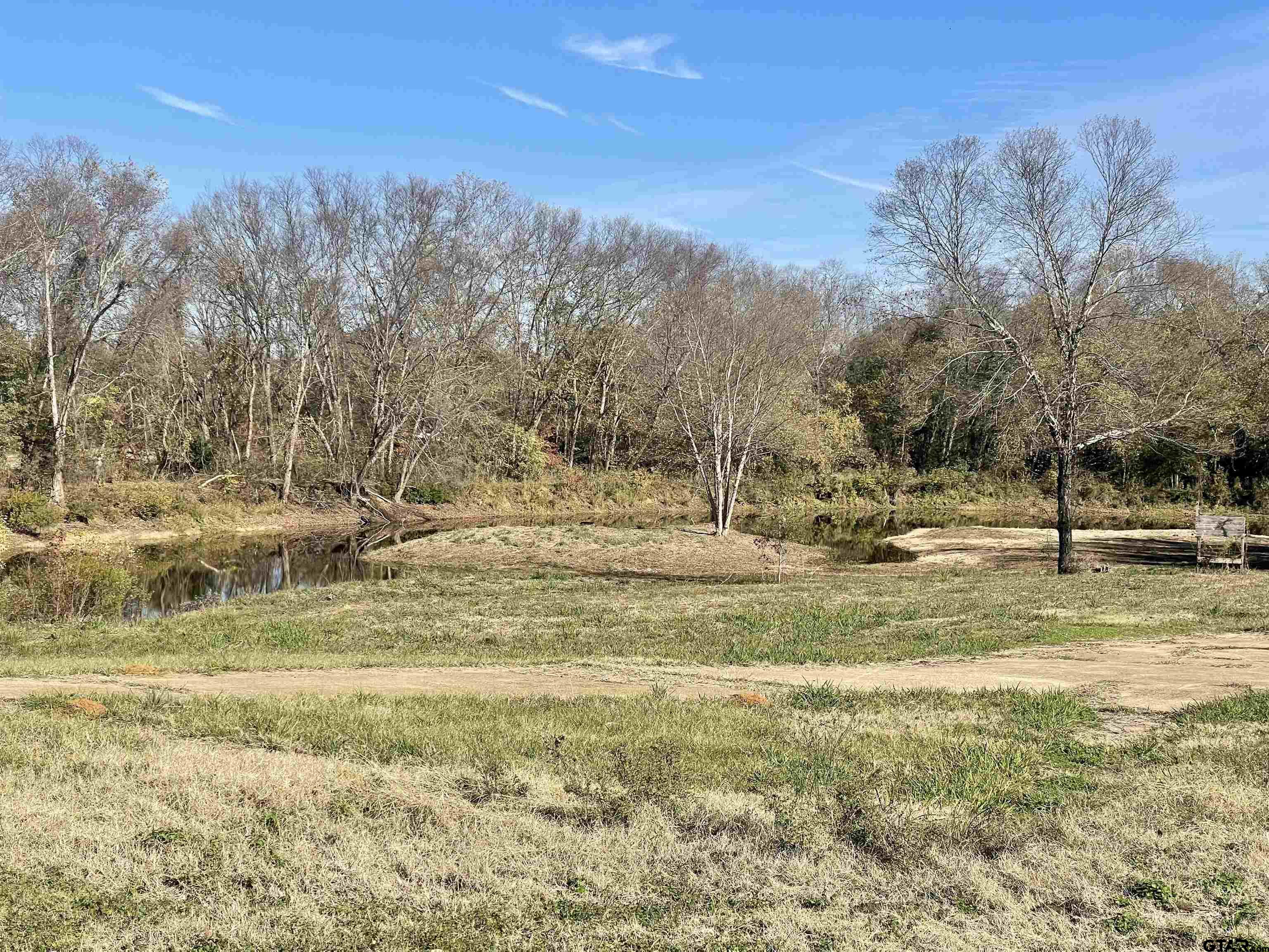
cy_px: 476
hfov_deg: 36.8
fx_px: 1906
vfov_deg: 28.0
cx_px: 634
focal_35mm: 52
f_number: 2
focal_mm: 6
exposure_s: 1/1497
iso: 25
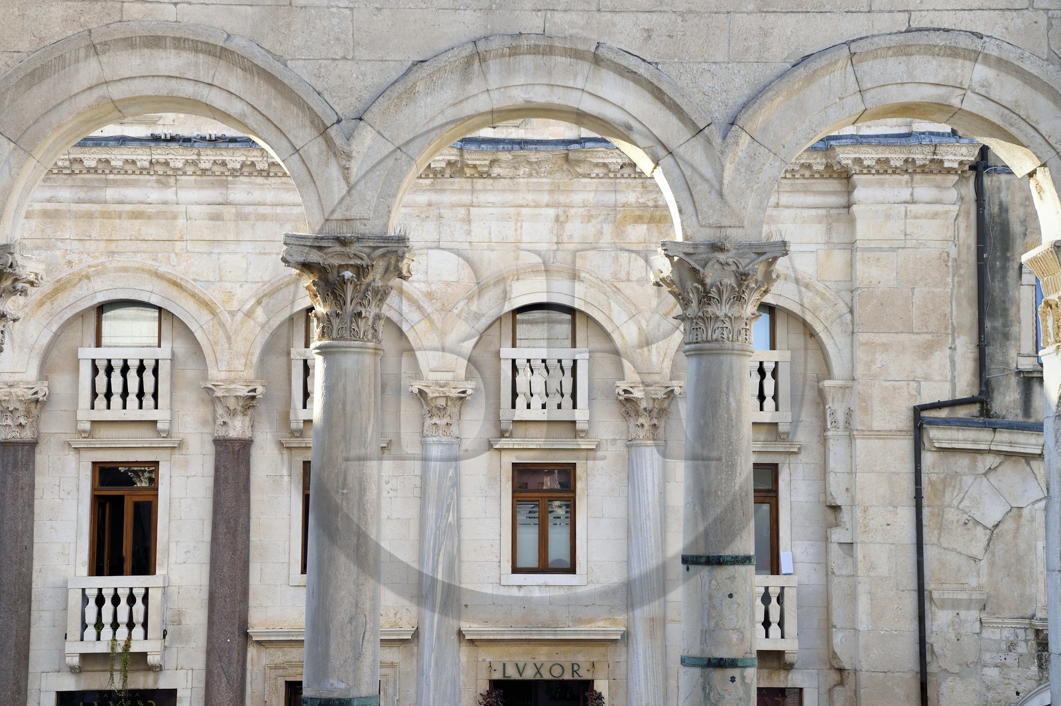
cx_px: 530
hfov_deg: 28.9
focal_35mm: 70
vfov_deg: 19.4
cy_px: 353
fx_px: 2062
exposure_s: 1/200
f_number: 9
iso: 200
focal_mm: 70
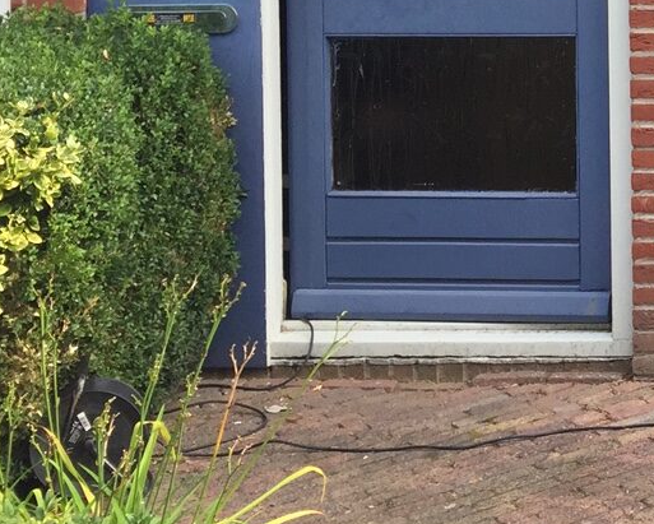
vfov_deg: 16.4
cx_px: 1016
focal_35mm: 90
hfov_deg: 18.5
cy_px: -111
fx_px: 1743
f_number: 2.2
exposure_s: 1/391
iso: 32
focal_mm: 4.15
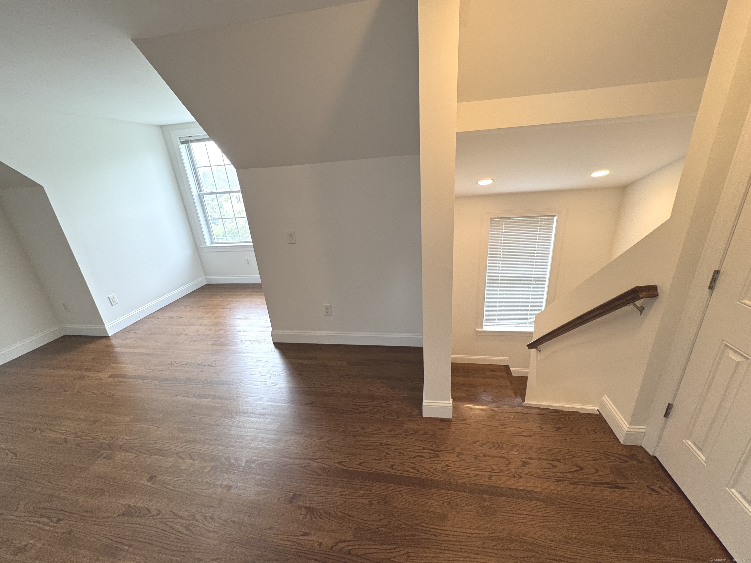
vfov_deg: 85.7
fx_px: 304
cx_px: 376
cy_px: 282
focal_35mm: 14
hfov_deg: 102.1
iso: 160
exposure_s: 1/120
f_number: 2.2
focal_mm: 2.22
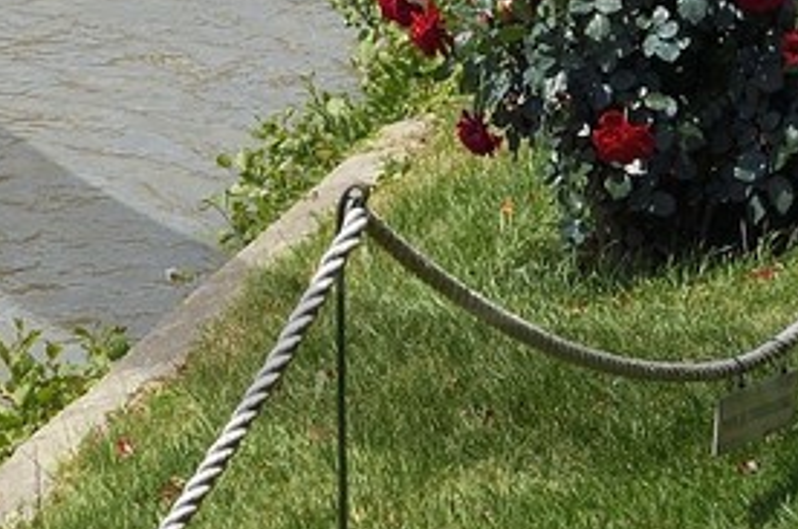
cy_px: -728
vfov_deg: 6.3
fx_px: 4625
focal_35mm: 209
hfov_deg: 9.8
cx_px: 633
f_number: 14
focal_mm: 36
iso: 200
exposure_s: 1/320
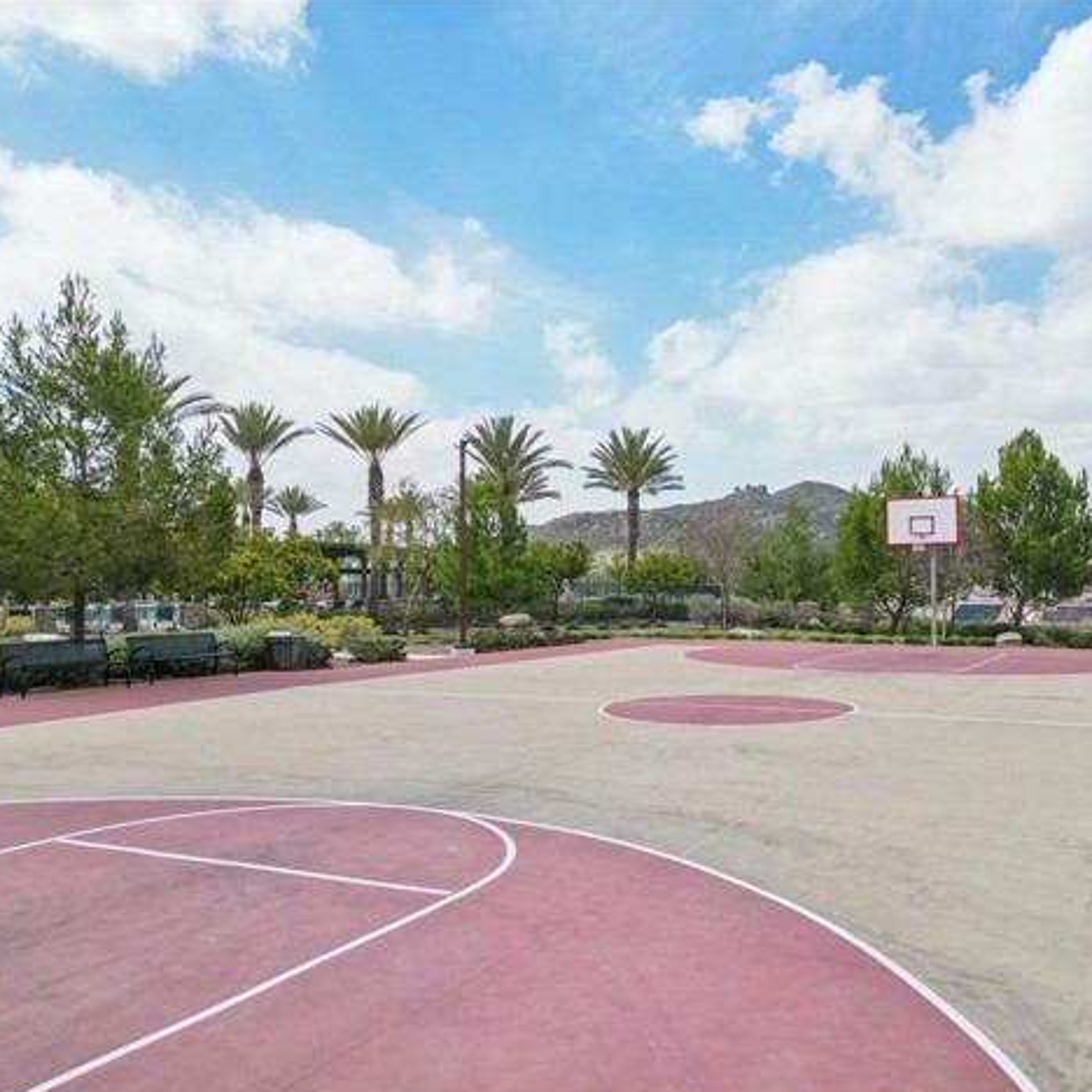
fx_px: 1035
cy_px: 558
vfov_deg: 55.6
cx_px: 686
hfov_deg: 55.0
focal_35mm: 29
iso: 150
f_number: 1.7
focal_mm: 6.72
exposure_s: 1/5000
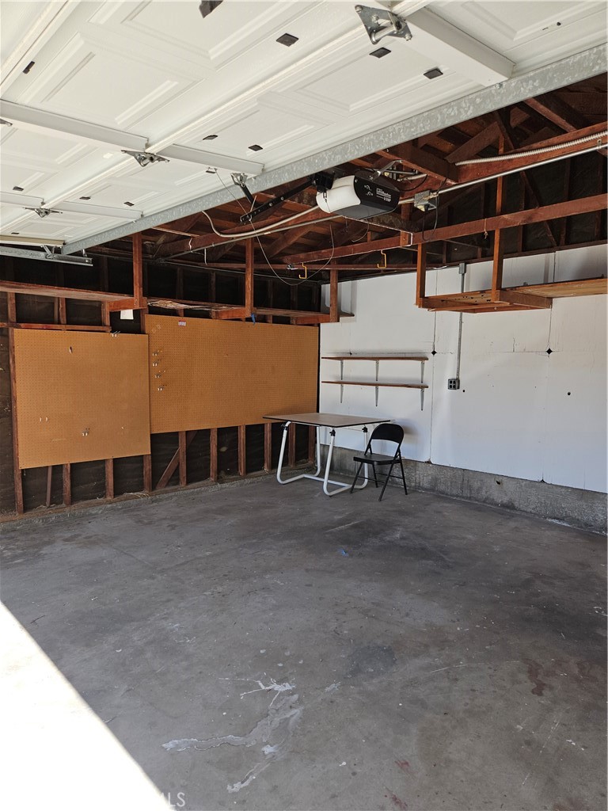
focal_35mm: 23
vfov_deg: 73.9
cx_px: 304
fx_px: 539
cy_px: 406
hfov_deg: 58.9
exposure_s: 1/212
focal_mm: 5.4
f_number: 1.8
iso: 25
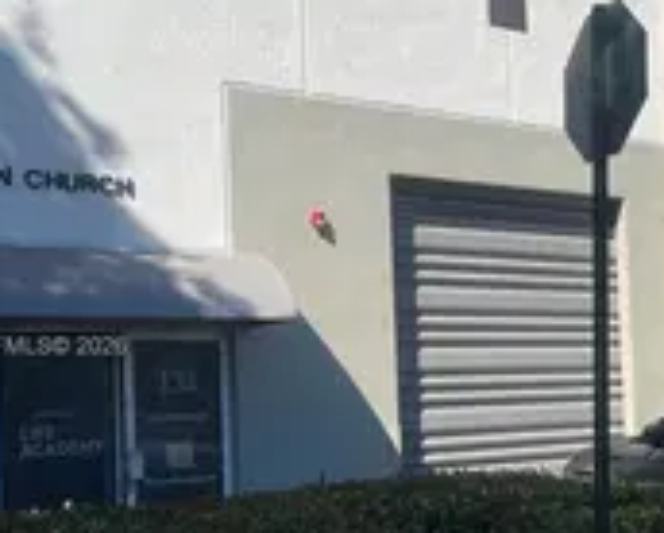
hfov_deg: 30.5
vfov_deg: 25.7
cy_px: 348
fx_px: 1161
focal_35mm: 59
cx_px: 598
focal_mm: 5.1
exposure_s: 1/3745
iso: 50
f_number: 1.6
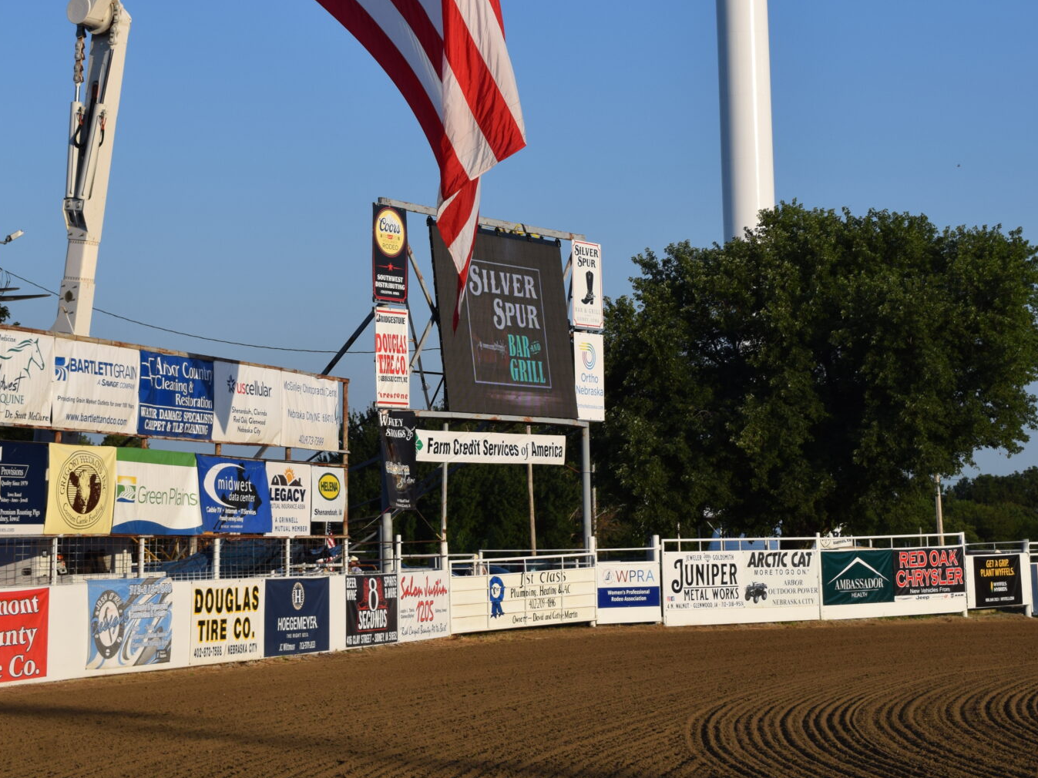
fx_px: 2301
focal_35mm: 77
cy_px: 85
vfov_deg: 18.9
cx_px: 517
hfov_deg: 25.4
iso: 200
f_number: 10
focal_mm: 35
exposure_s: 1/400
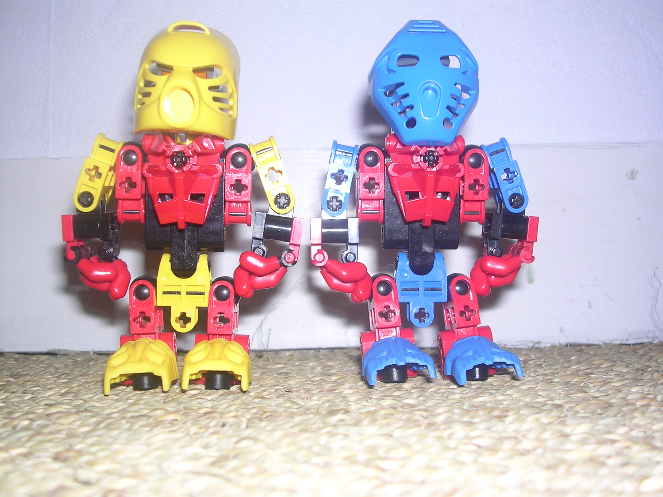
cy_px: 248
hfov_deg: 49.0
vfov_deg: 37.7
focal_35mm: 38
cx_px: 332
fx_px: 728
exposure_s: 1/60.1
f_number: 2.8
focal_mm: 5.8
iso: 100
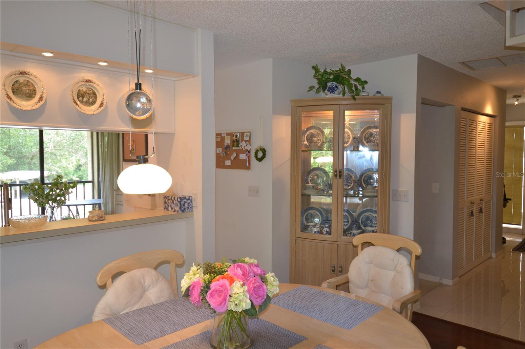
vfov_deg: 50.4
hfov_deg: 70.4
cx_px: 262
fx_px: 372
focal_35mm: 26
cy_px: 174
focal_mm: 17
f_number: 4.2
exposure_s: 1/60
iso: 640
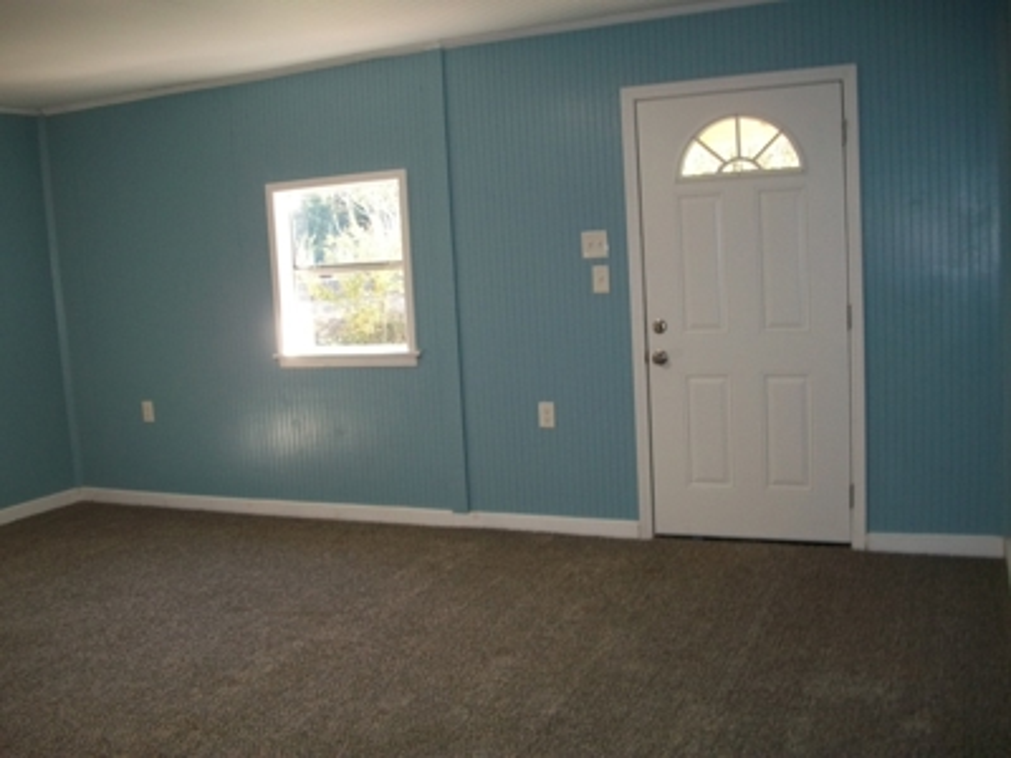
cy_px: 379
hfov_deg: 56.8
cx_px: 506
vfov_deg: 44.2
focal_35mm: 32
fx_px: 935
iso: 80
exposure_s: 1/30
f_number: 2.9
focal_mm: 5.7
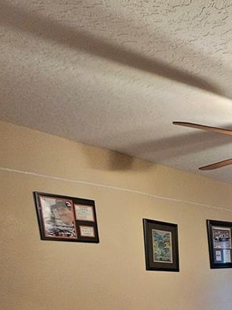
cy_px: 348
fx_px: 349
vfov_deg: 38.7
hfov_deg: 27.2
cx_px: 338
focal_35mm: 39
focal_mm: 2.2
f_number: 2.2
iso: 640
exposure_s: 1/30
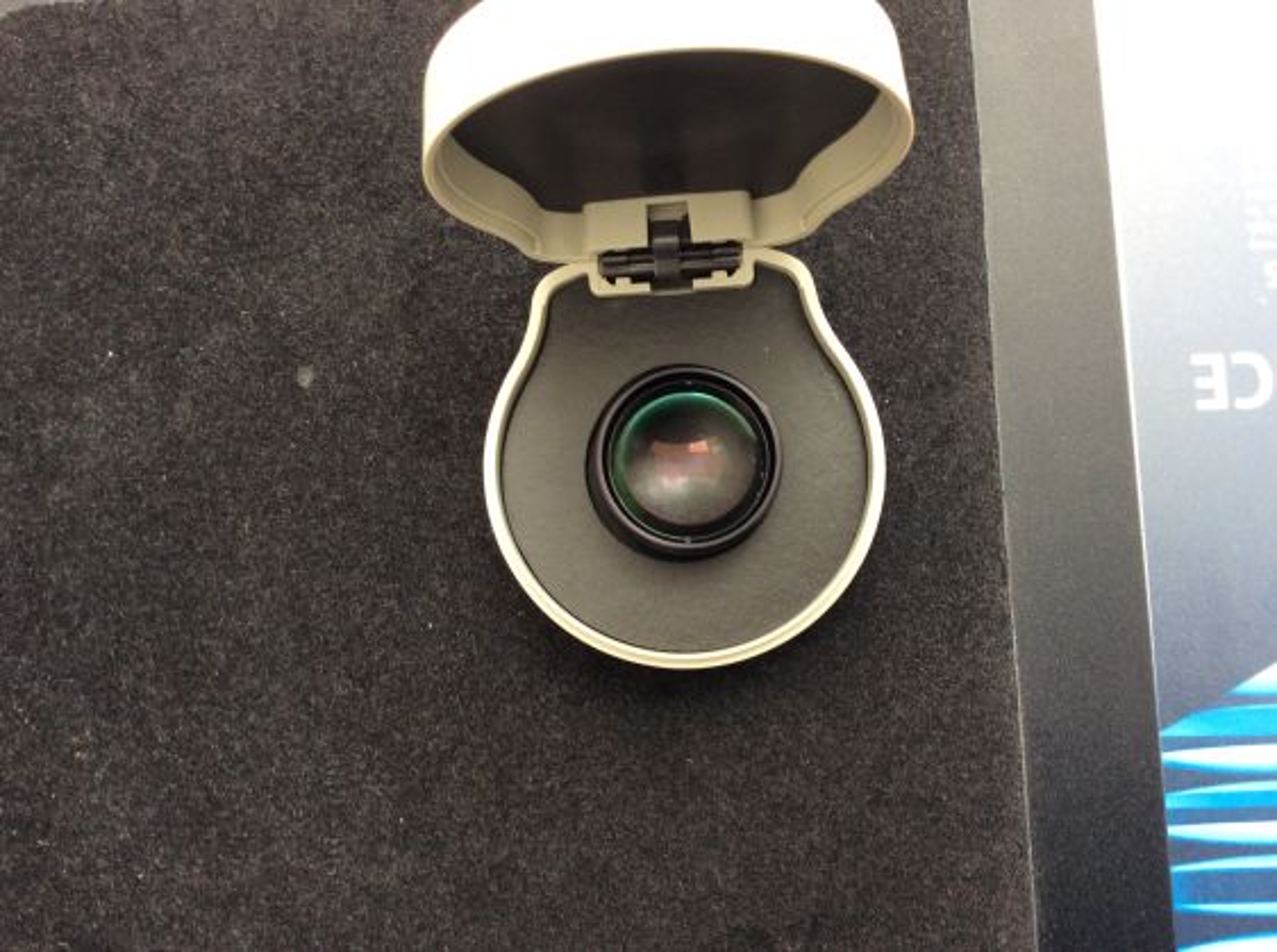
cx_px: 638
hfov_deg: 56.9
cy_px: 476
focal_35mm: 32
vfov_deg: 44.0
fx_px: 1178
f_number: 2.4
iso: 64
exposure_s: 1/25
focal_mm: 3.3
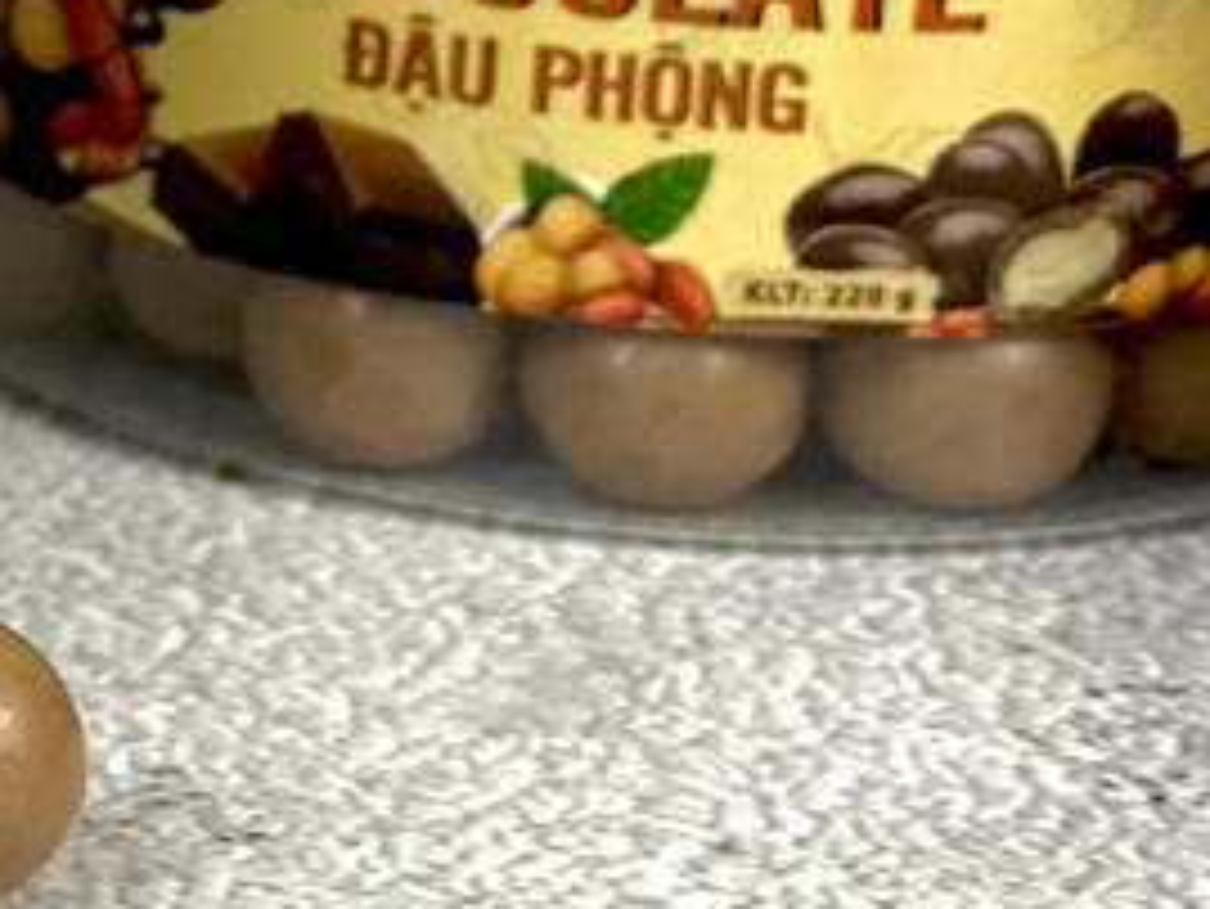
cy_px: -207
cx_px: -490
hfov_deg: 10.0
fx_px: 6749
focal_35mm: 193
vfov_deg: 7.6
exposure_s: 1/100
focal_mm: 6
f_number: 2
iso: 50
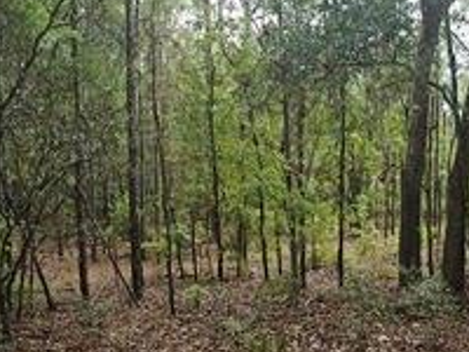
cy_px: 228
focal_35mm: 46
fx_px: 623
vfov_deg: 31.3
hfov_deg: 38.5
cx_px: 420
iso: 20
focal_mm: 6.3
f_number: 1.7
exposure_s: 1/60
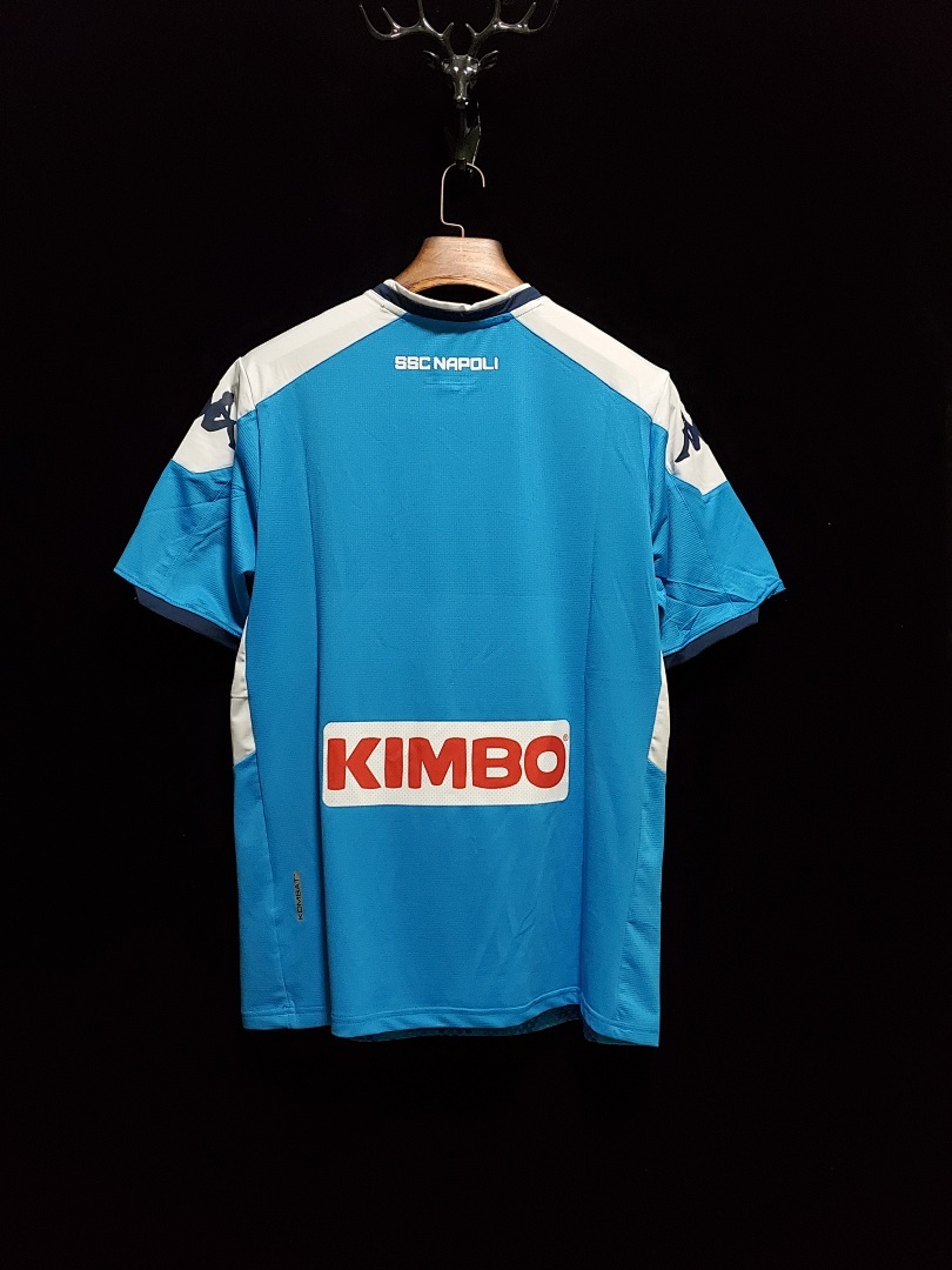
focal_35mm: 26
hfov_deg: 53.1
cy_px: 635
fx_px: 953
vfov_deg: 67.3
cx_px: 476
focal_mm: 4.3
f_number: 1.5
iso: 640
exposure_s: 1/25
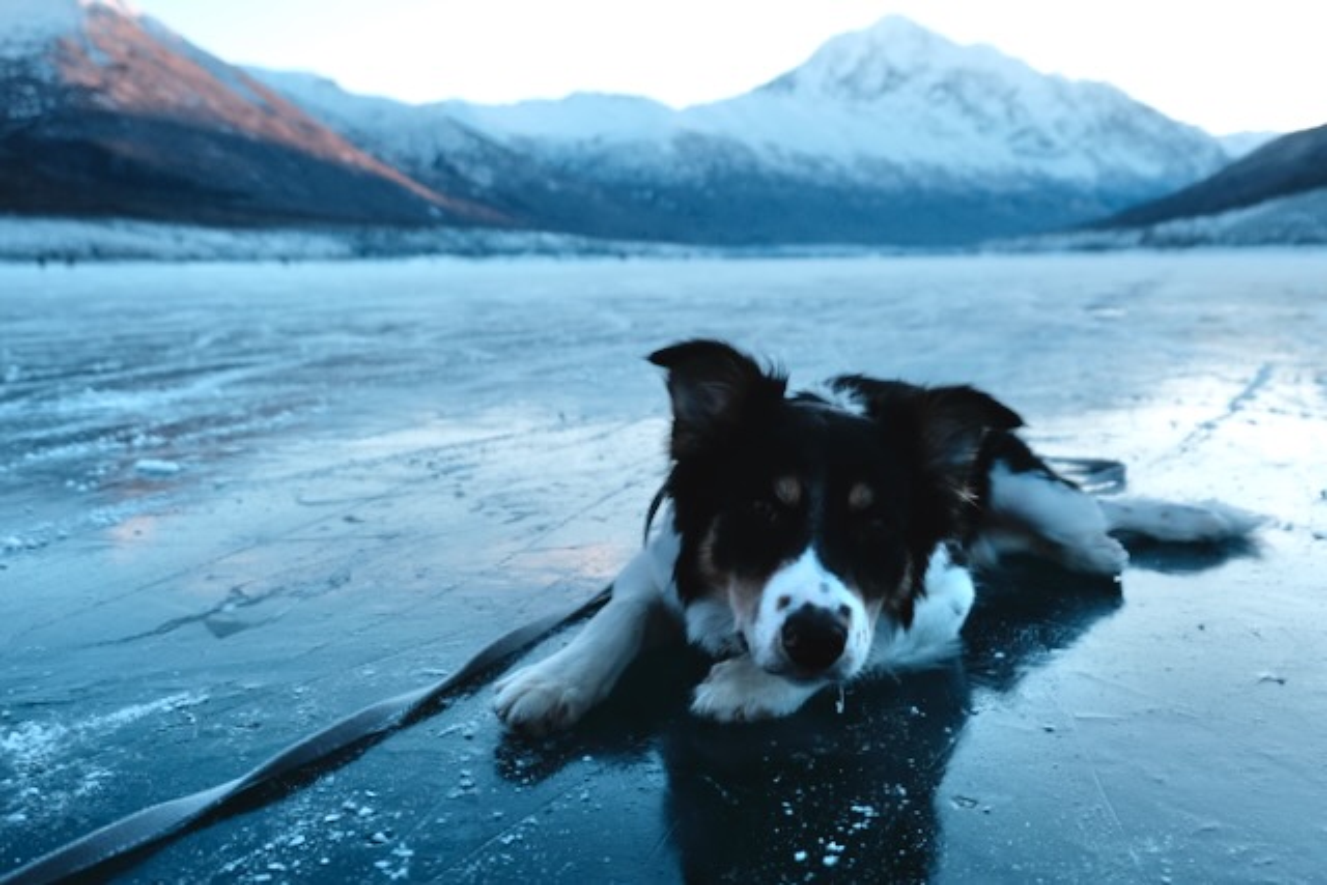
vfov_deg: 45.0
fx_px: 1069
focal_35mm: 29
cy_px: 442
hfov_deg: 63.6
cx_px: 664
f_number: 3.6
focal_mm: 19.5
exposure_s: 1/200
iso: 160
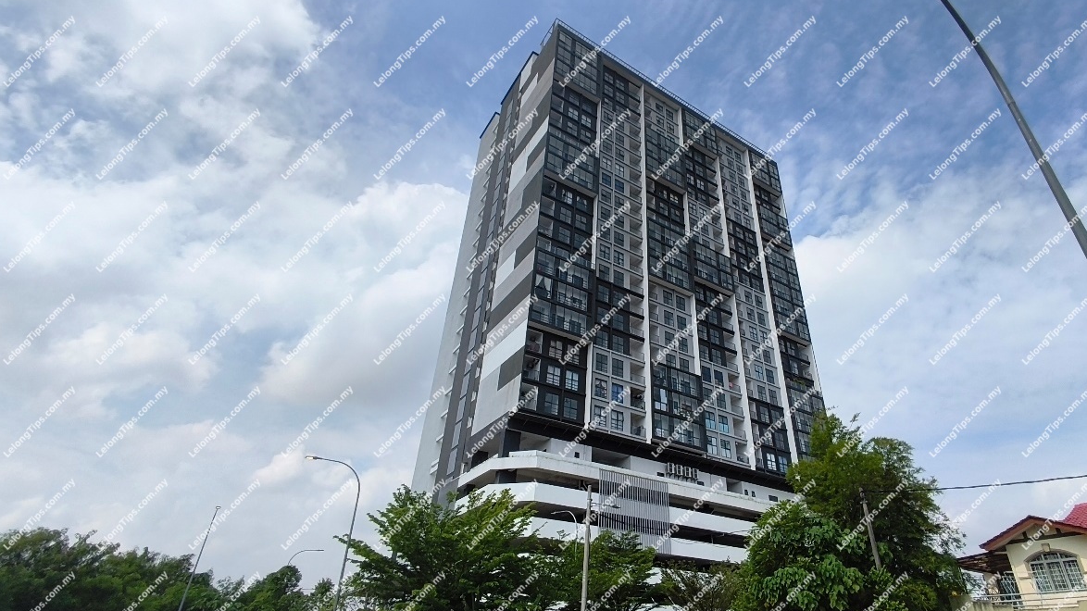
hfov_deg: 95.9
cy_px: 243
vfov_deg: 63.3
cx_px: 558
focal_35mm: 17
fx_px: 490
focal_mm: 1.65
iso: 50
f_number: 2.2
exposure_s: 1/4357
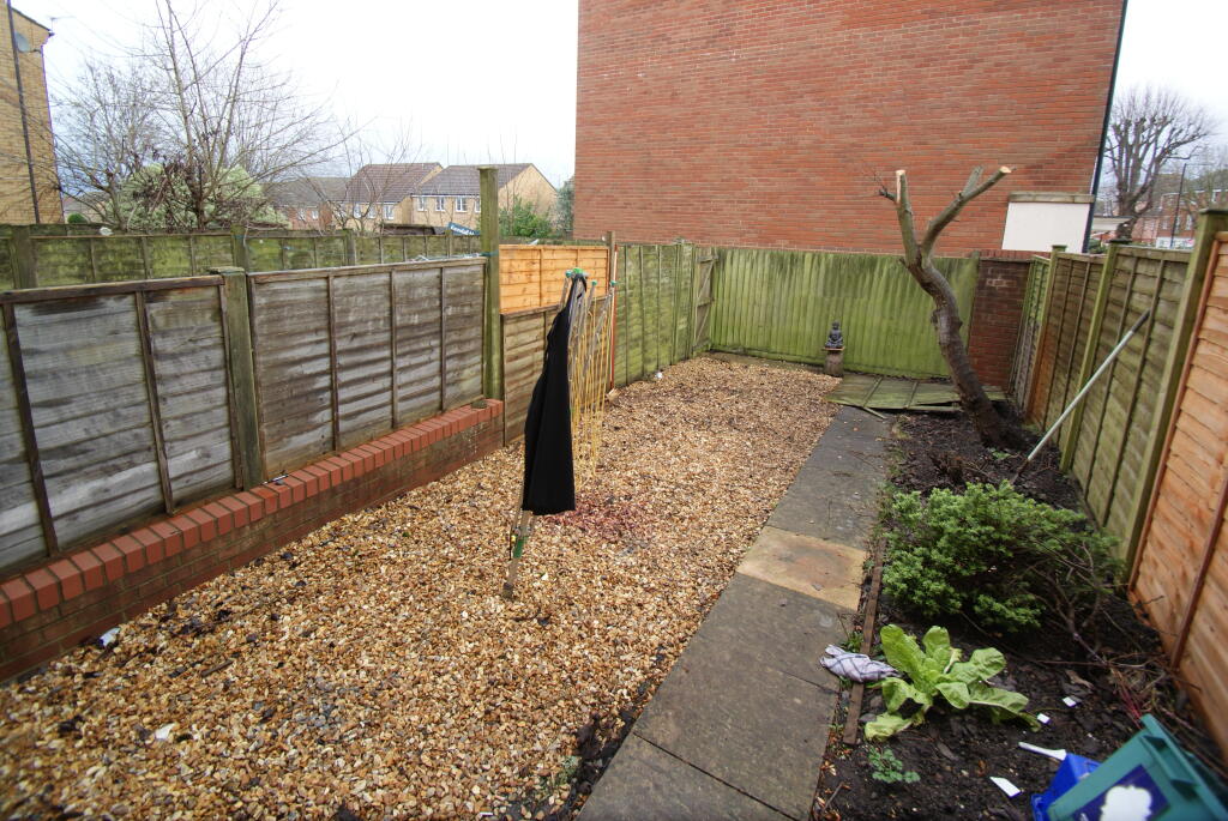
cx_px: 614
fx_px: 512
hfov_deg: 100.3
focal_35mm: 15
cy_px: 410
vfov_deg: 77.5
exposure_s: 1/40
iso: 100
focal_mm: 10
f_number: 5
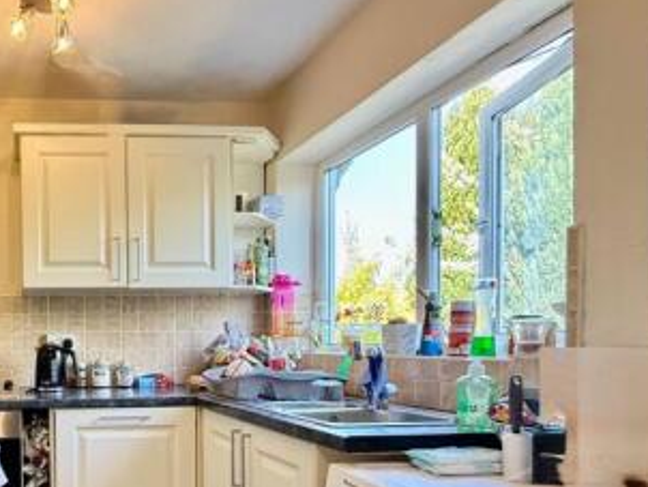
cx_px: 53
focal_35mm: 27
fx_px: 506
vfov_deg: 49.8
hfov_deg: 55.6
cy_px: 353
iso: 500
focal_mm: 2.22
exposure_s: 1/100
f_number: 2.2
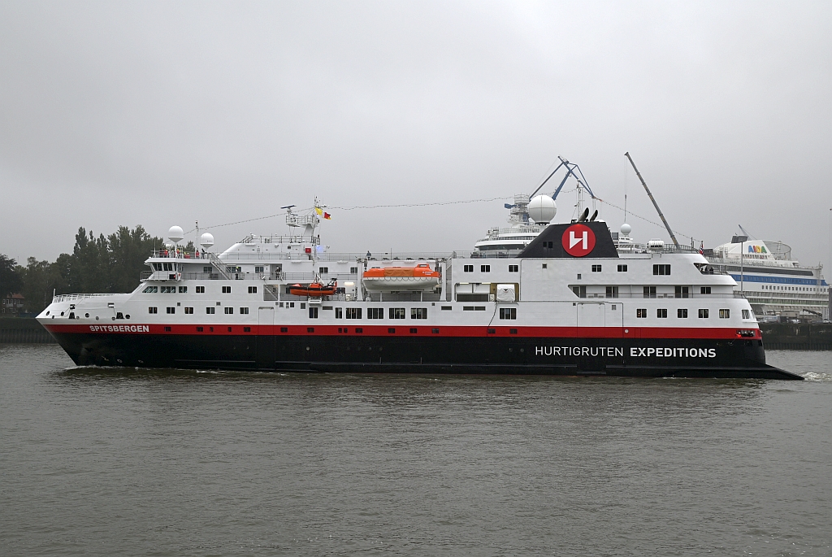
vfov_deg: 30.6
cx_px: 416
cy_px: 278
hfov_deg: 44.5
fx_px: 1018
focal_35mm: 44
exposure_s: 1/250
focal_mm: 44
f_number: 5.6
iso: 160
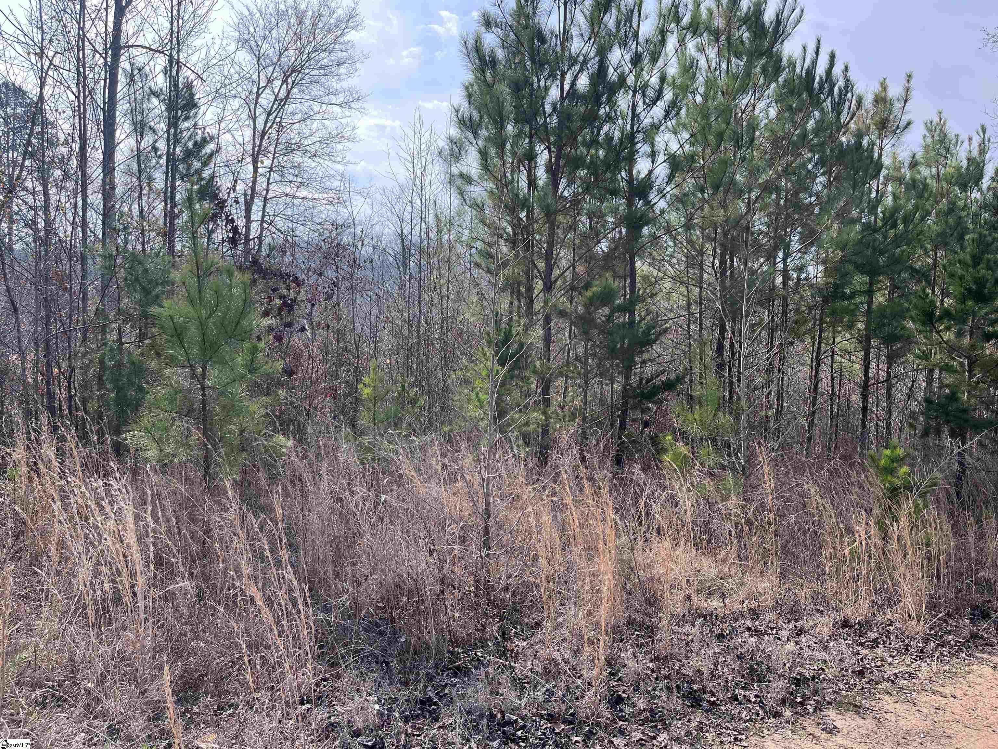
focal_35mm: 26
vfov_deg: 53.1
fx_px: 750
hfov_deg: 67.3
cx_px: 499
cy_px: 374
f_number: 1.6
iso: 50
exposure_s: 1/1279
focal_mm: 5.1
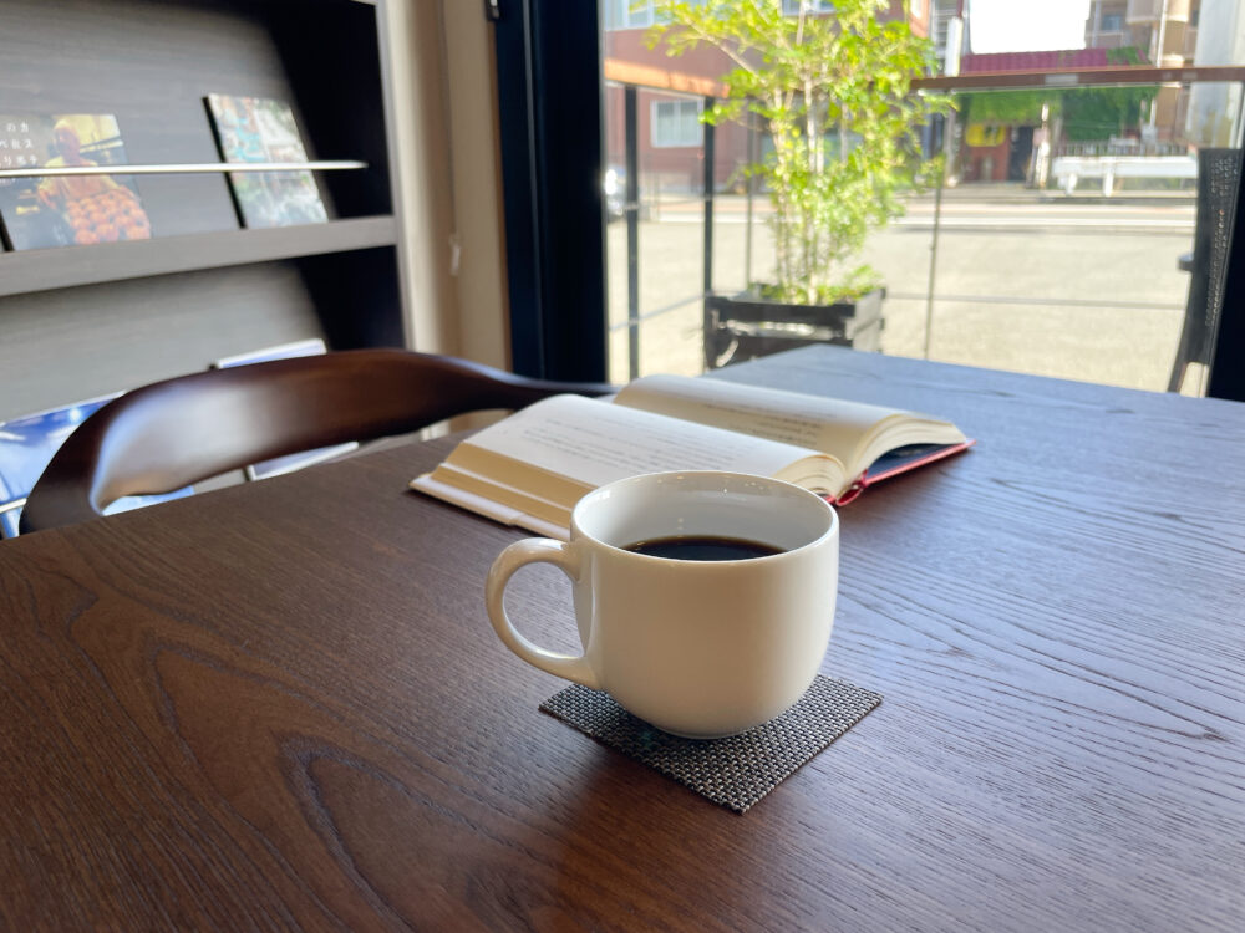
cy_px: 466
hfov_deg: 67.3
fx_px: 935
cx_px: 622
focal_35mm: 26
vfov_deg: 53.1
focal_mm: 4.2
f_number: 1.6
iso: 32
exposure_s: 1/170
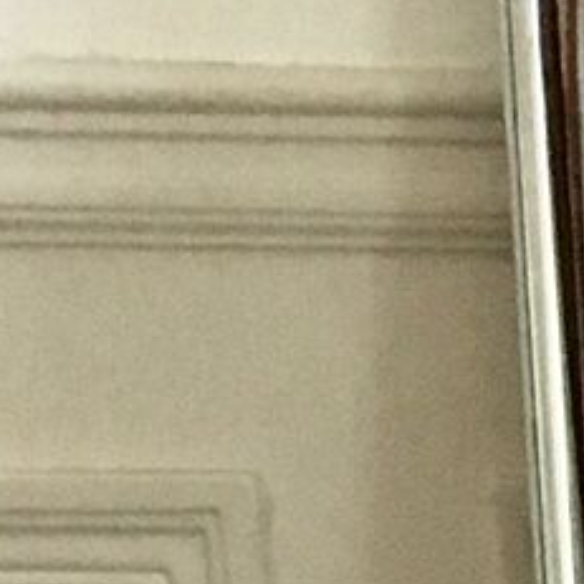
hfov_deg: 7.1
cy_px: 1466
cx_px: 1813
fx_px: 4161
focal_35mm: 218
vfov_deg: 7.4
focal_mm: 4.15
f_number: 2.2
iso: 200
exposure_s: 1/33
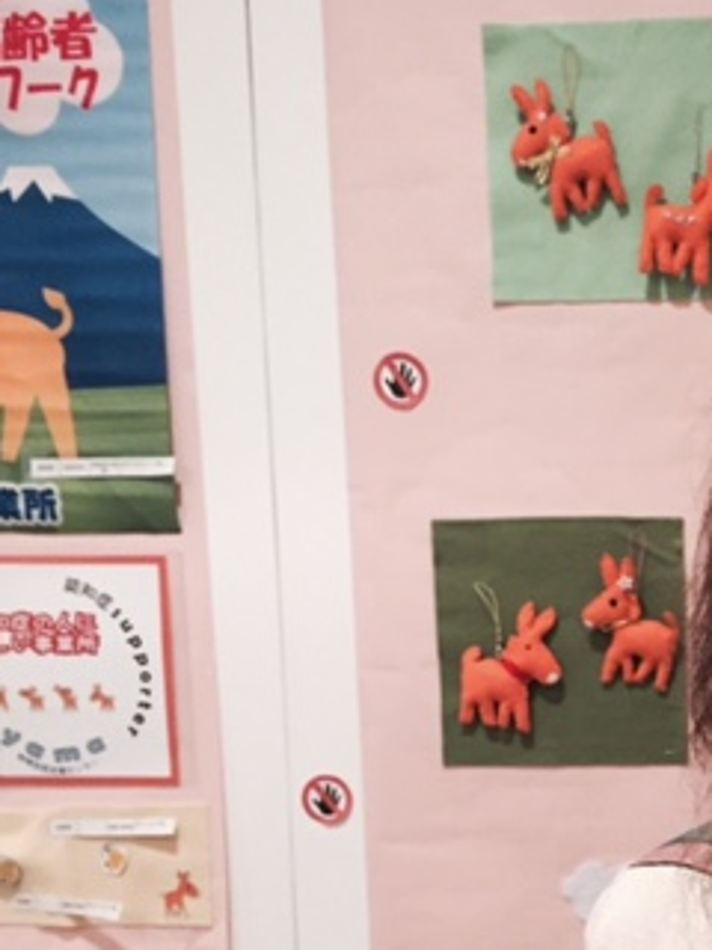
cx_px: 709
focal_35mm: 58
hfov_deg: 24.1
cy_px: 793
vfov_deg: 32.1
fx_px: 1591
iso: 250
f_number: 2.2
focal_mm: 4.15
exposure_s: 1/25
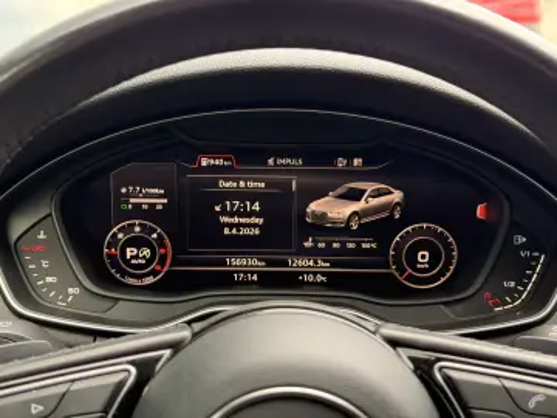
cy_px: 209
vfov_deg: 30.3
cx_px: 278
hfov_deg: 39.7
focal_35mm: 48
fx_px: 772
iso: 160
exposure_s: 1/73
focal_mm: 6.76
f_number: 1.78
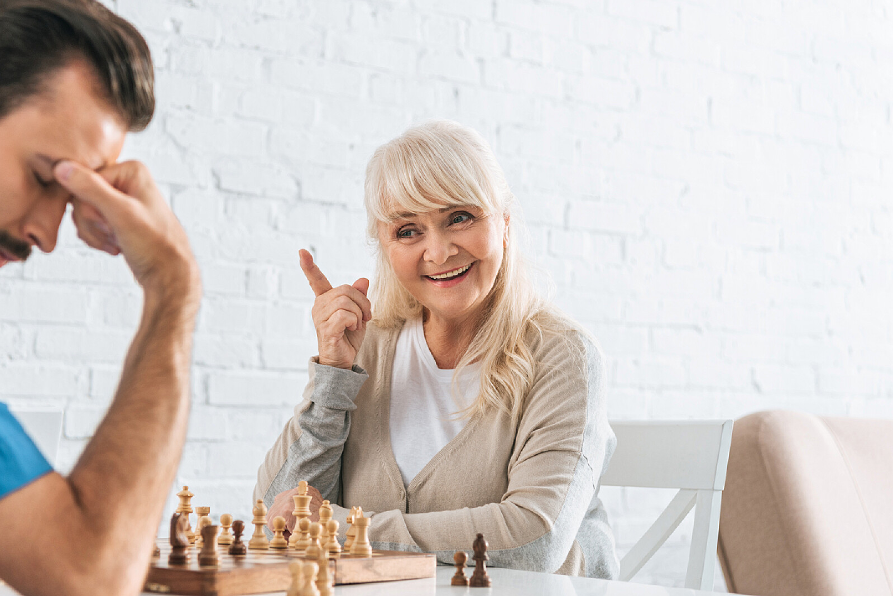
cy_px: 329
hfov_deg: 30.5
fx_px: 1637
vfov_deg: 20.6
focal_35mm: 66
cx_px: 376
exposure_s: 1/200
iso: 160
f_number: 3.5
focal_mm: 55
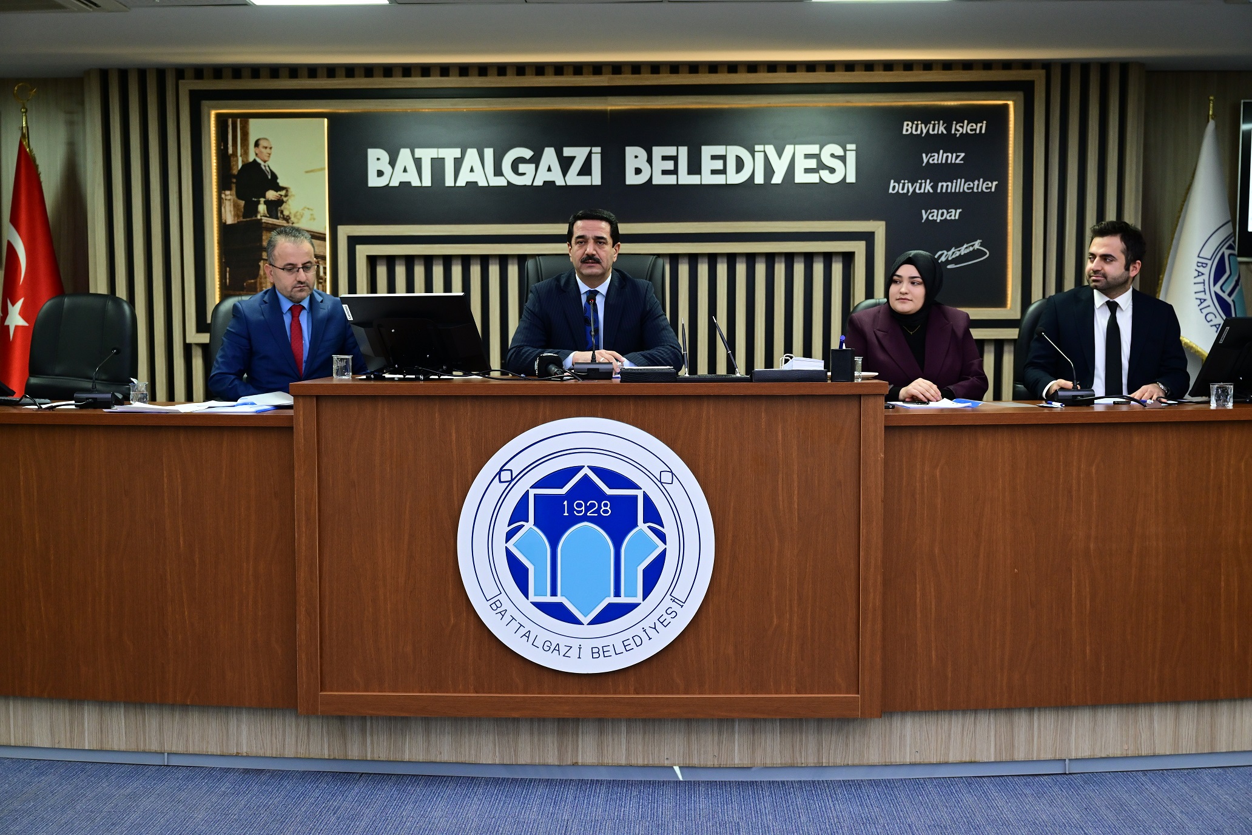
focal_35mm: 40
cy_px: 418
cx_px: 626
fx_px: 1391
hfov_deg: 48.5
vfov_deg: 33.4
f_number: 3.5
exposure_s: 1/100
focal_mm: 40
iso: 1250
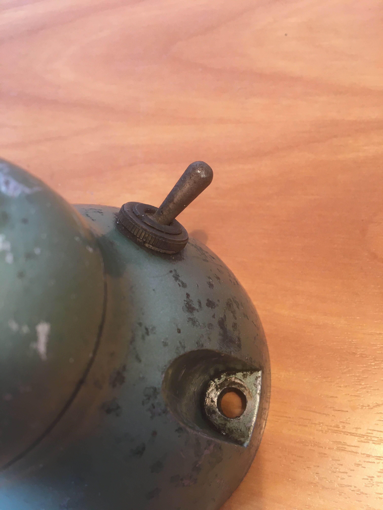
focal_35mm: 29
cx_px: 192
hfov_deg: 48.2
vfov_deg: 61.7
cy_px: 255
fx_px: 428
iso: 80
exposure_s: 1/33
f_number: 2.2
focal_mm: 4.15
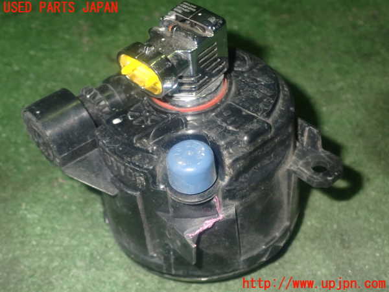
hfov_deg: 38.2
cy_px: 146
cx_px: 194
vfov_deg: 29.1
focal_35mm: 50
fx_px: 562
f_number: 9
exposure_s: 1/50
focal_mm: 9.01
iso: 800
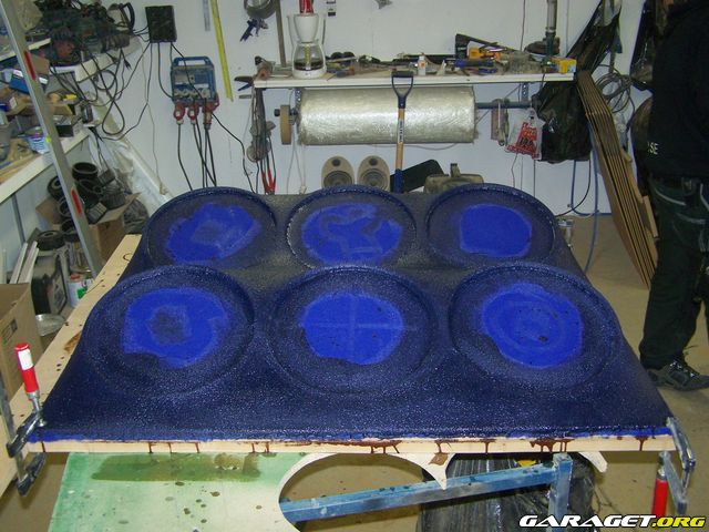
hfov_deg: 49.0
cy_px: 266
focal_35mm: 38
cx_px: 354
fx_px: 778
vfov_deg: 37.7
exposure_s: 1/60
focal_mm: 6.3
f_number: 2.8
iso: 160
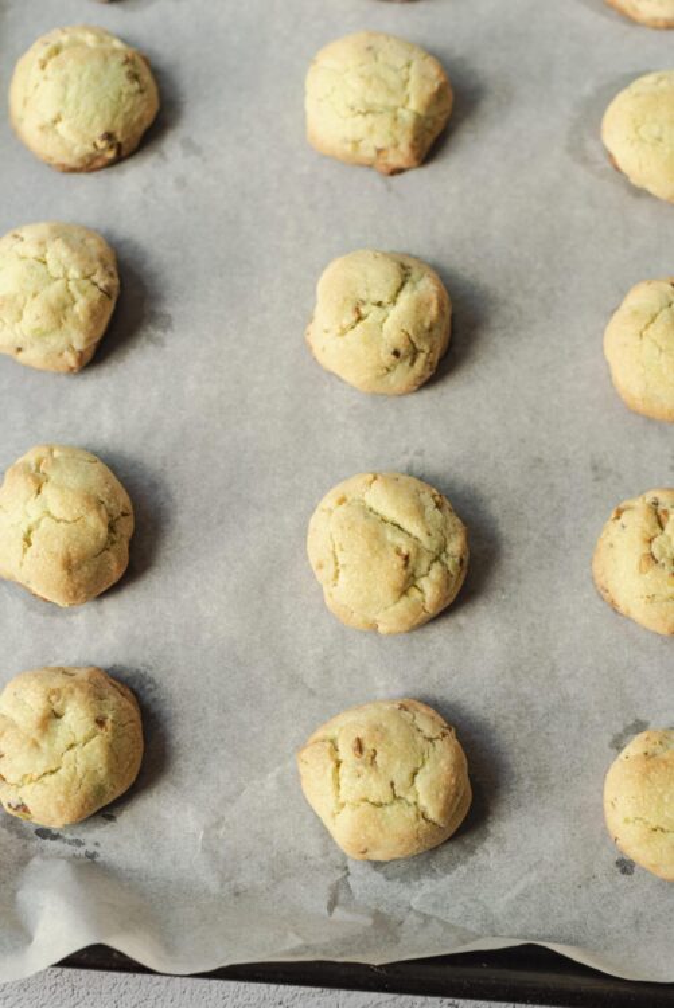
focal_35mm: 50
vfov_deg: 39.6
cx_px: 337
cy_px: 504
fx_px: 1402
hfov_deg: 27.0
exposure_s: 1/50
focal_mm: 50
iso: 200
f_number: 5
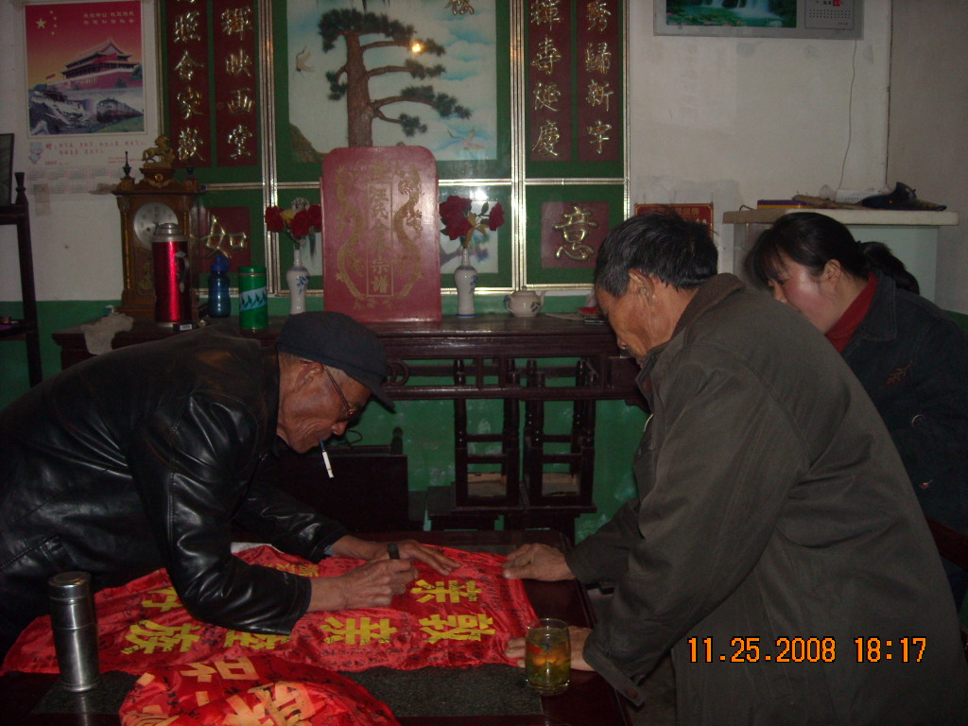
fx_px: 979
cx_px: 484
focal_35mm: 35
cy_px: 363
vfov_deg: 40.7
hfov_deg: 52.6
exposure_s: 1/60
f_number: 2.8
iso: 200
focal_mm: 5.7
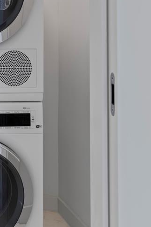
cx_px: -29
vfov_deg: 44.0
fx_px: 264
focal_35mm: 42
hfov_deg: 28.0
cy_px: 43
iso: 100
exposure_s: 1/6
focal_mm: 17
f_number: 8
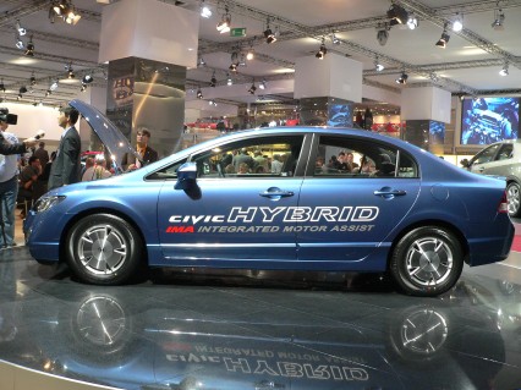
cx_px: 260
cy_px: 195
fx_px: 542
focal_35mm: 36
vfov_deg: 39.6
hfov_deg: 51.4
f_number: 2.8
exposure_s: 1/40
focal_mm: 6
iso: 200
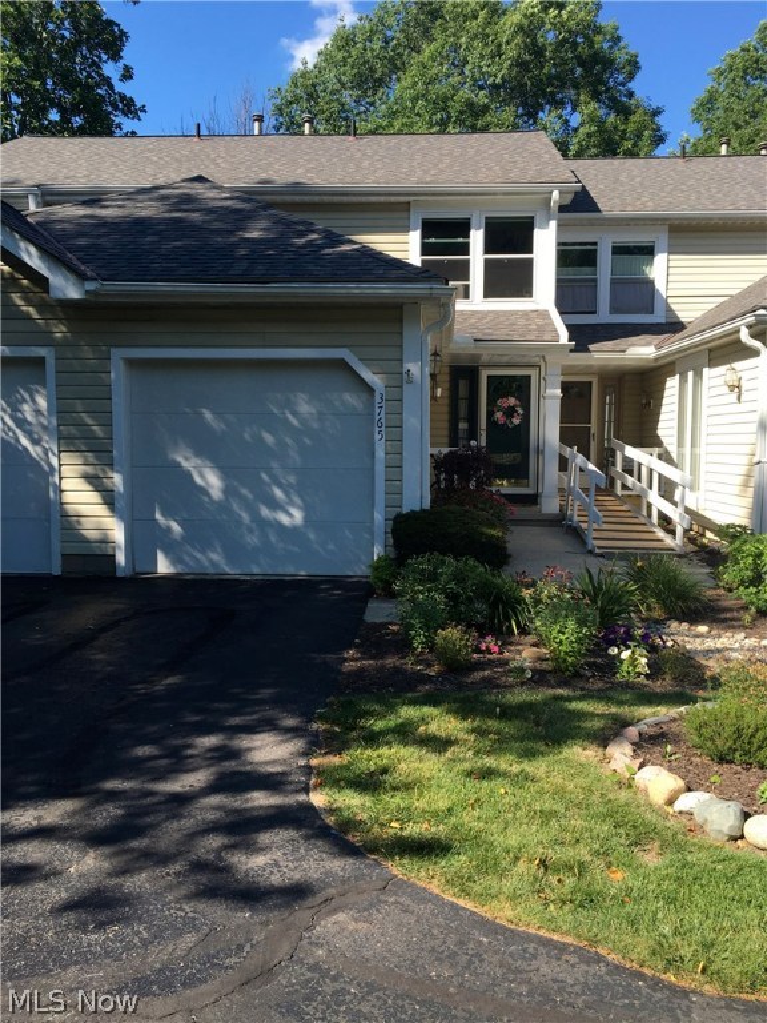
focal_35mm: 29
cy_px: 512
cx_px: 384
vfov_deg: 61.7
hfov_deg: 48.2
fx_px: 857
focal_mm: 4.15
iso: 25
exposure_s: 1/630
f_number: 2.2
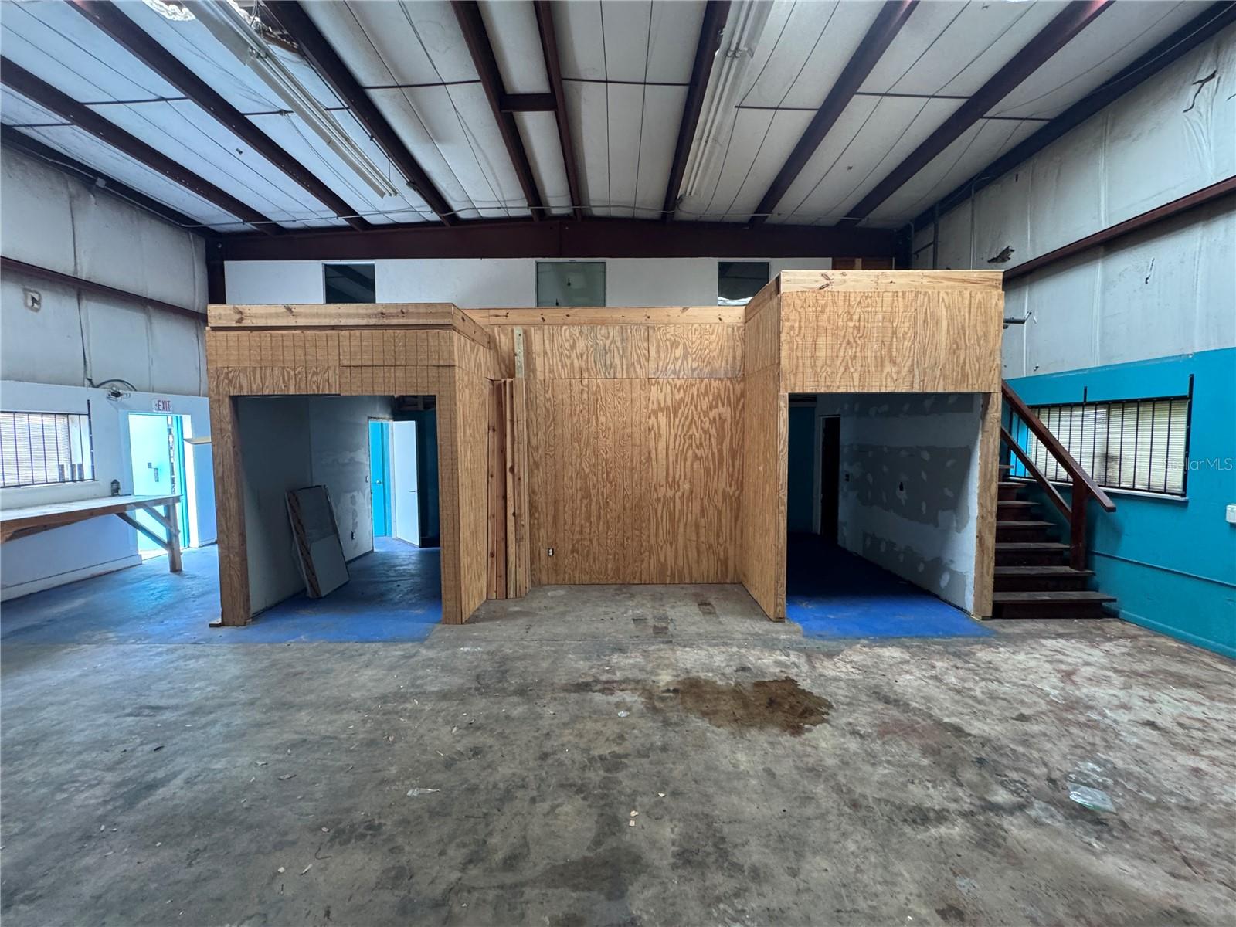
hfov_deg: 102.1
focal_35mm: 14
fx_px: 500
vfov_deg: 85.7
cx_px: 618
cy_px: 464
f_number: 2.2
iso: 500
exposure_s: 1/60
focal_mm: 2.22
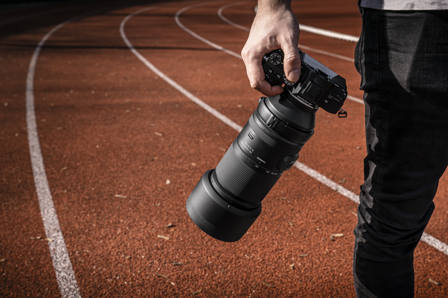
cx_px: 224
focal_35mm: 46
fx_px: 572
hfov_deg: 42.7
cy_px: 149
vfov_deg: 29.2
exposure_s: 1/160
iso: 100
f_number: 7.1
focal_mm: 46
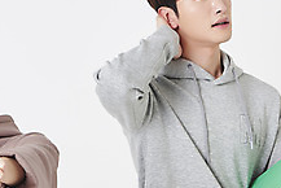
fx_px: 1507
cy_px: 178
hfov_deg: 10.6
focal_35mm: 193
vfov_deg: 7.1
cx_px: 82
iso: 100
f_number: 13
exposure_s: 1/125
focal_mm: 70
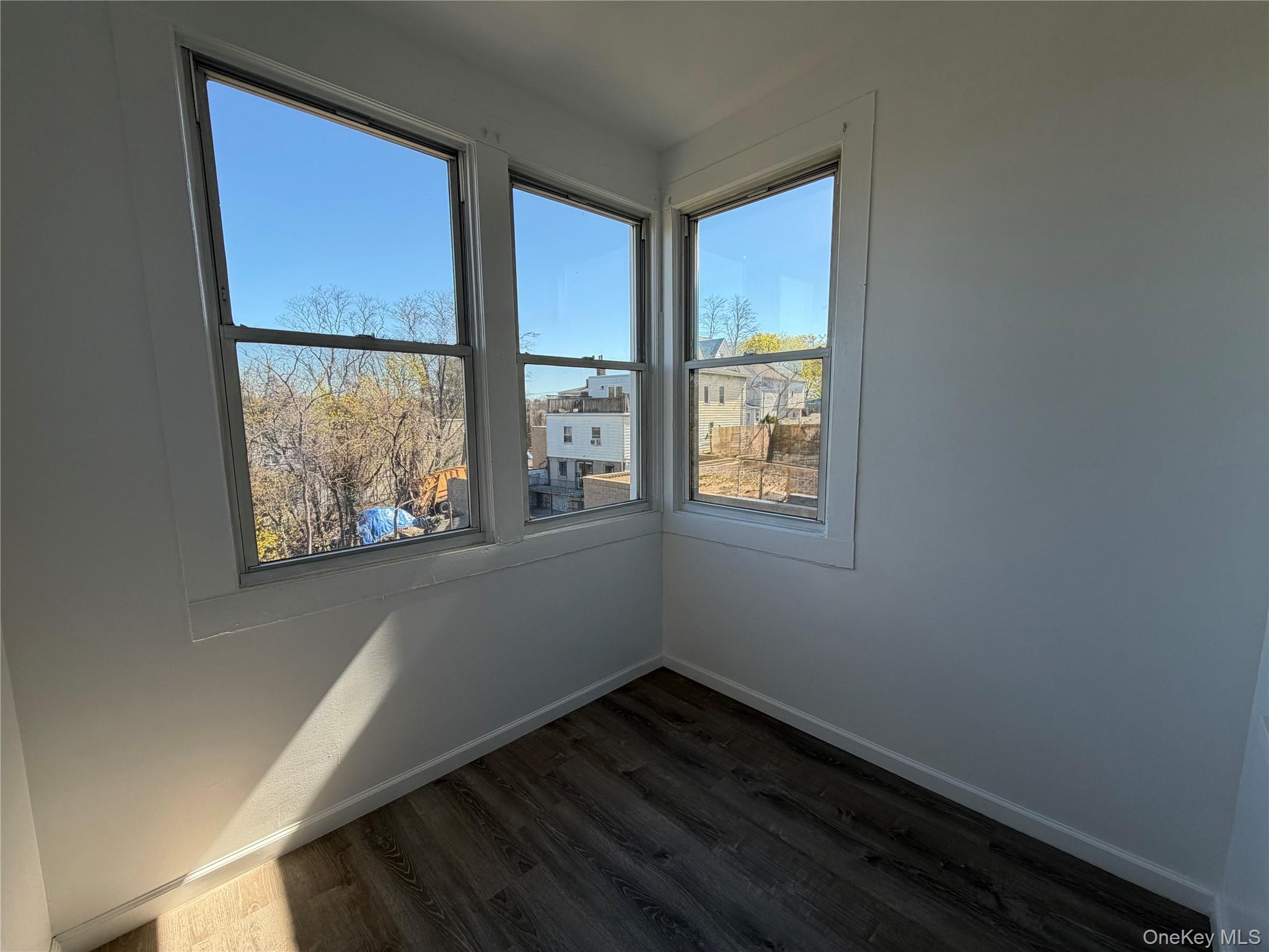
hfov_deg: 102.1
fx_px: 513
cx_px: 634
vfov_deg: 85.7
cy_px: 476
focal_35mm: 14
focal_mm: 2.22
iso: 50
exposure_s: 1/411
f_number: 2.2
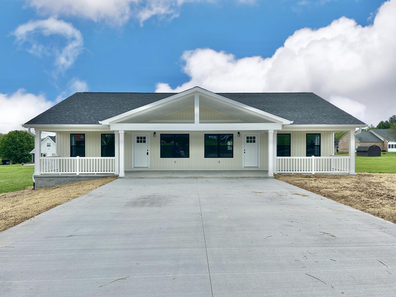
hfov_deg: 67.3
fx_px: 297
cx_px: 198
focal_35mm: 26
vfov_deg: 53.1
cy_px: 148
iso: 50
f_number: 1.5
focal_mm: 5.7
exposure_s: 1/8696
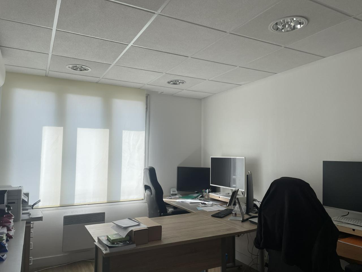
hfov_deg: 67.3
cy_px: 136
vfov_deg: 53.1
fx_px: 272
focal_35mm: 26
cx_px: 181
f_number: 1.6
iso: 32
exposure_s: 1/500
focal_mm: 4.2
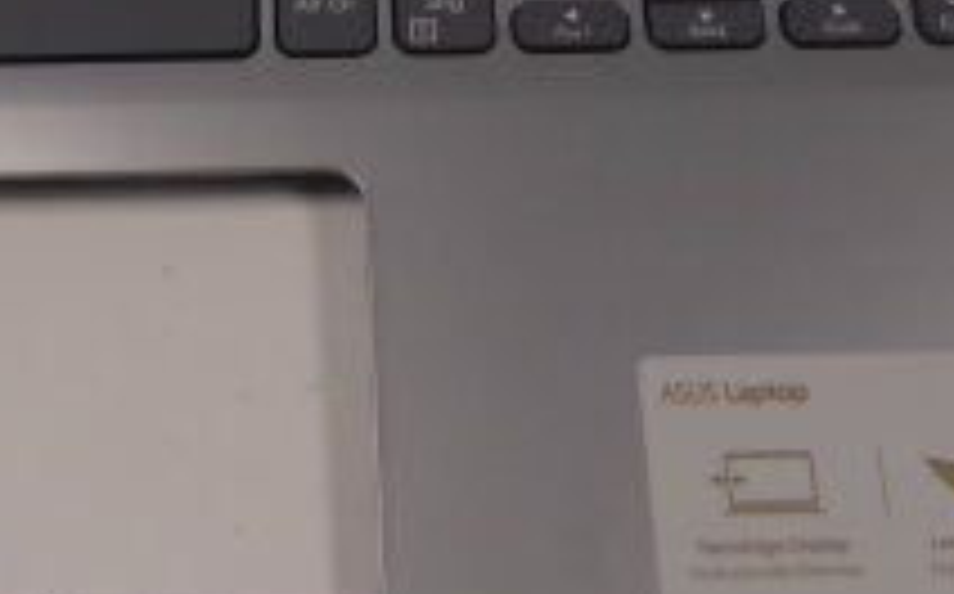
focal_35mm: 75
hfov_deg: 27.1
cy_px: 90
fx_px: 1948
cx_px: 216
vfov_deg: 17.2
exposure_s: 1/60
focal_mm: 4.3
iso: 160
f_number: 3.3
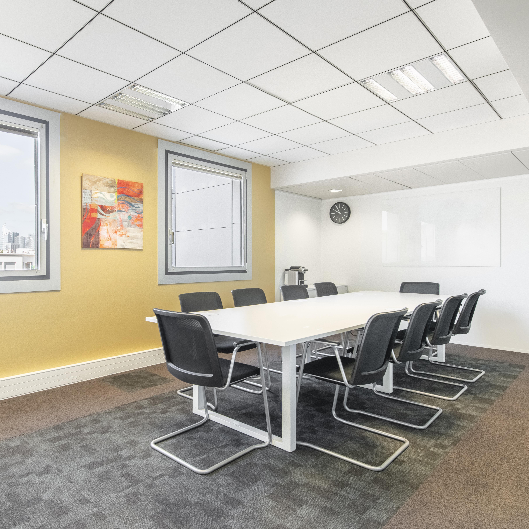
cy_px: 264
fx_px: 380
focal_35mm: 22
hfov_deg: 69.0
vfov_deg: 69.6
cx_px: 214
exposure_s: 1/160
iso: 800
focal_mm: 17
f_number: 11
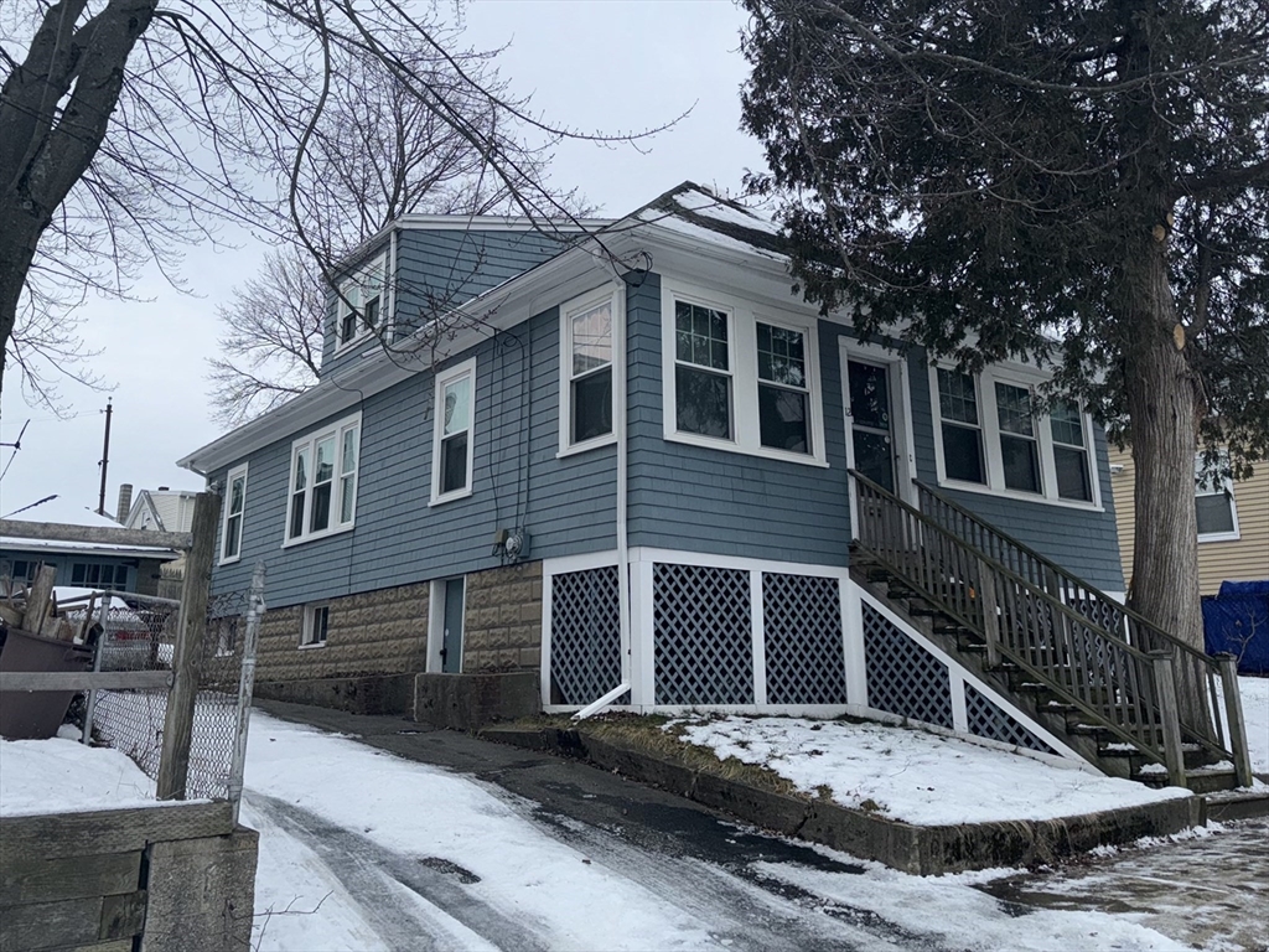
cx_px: 634
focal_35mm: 24
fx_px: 880
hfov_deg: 71.6
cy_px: 476
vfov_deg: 56.8
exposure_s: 1/2506
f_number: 1.78
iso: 50
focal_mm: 6.86
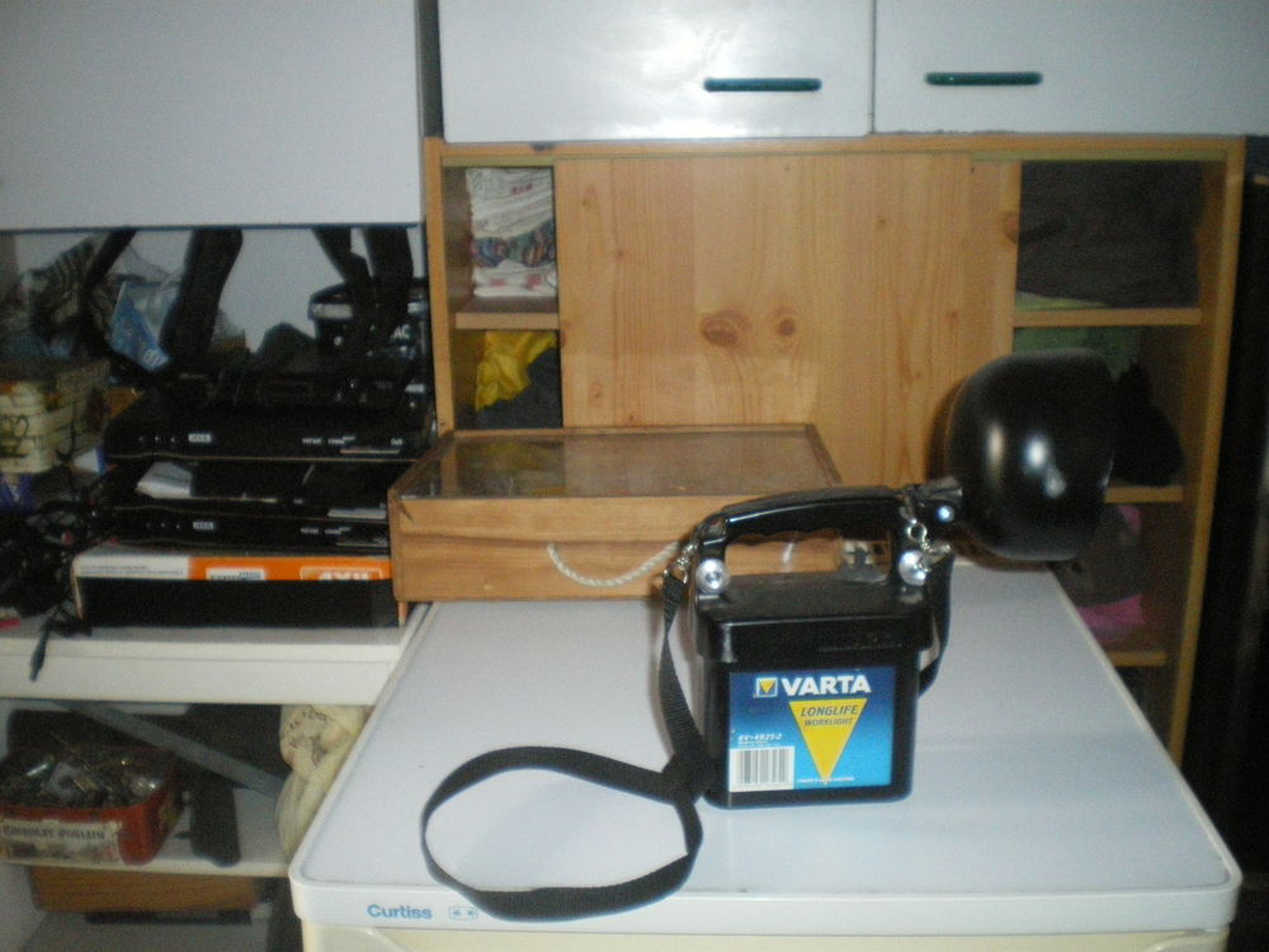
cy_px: 476
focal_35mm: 36
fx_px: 1320
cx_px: 634
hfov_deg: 51.4
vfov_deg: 39.7
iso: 800
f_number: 3.1
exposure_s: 1/50
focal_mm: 6.3
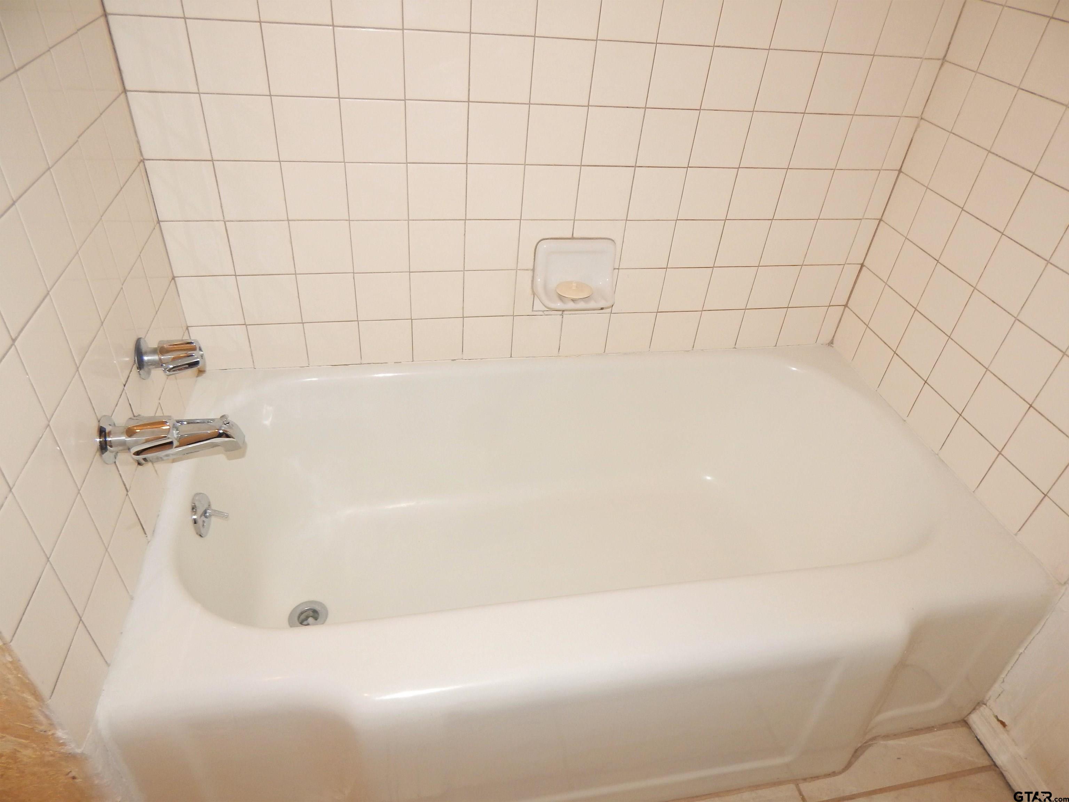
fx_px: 679
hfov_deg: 76.4
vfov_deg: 61.1
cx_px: 534
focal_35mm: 22
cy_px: 401
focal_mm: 4
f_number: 3
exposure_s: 1/30
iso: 200
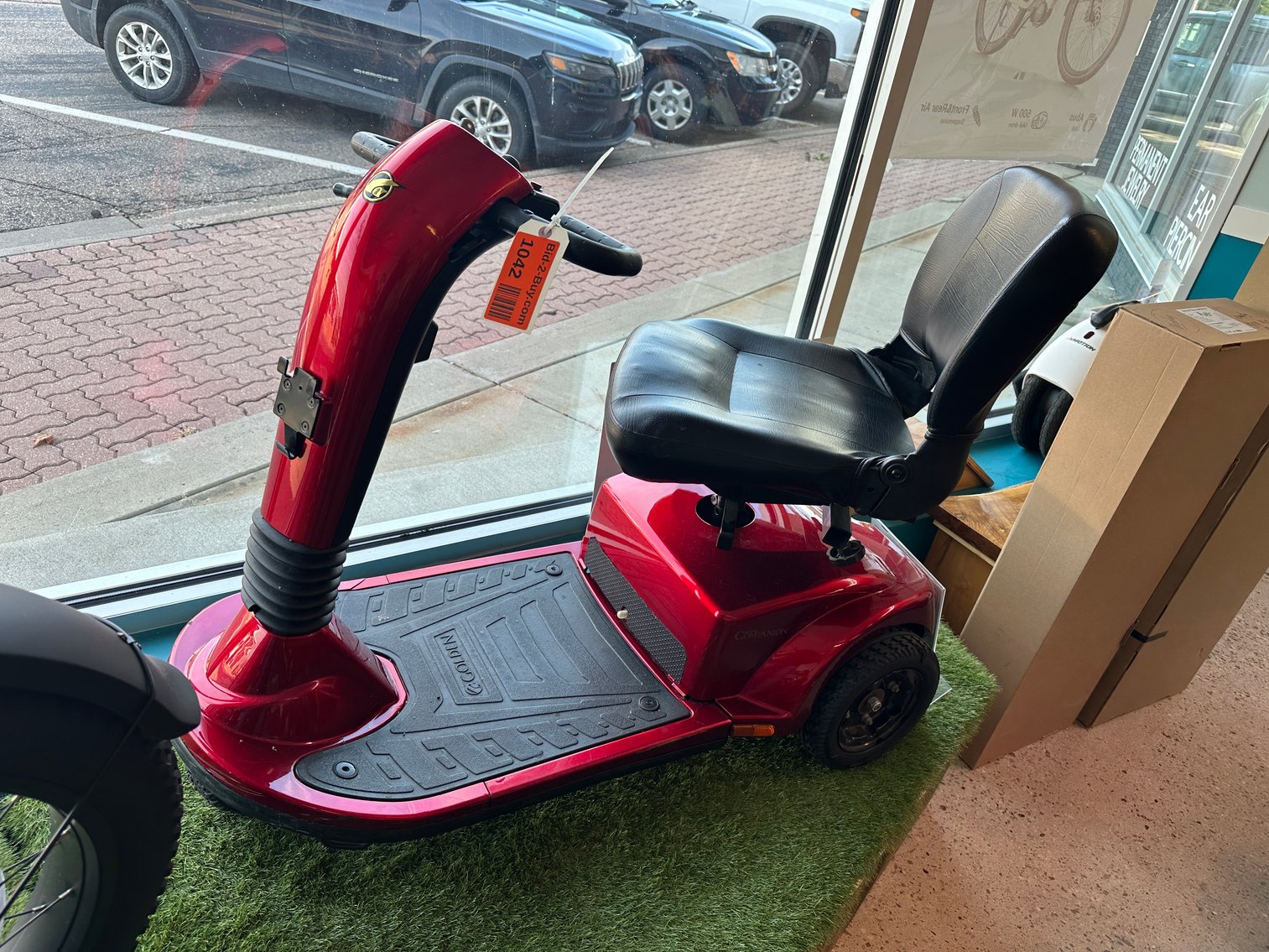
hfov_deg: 71.6
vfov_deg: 56.8
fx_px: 880
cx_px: 634
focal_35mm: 24
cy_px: 476
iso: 64
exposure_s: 1/181
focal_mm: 6.86
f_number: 1.78
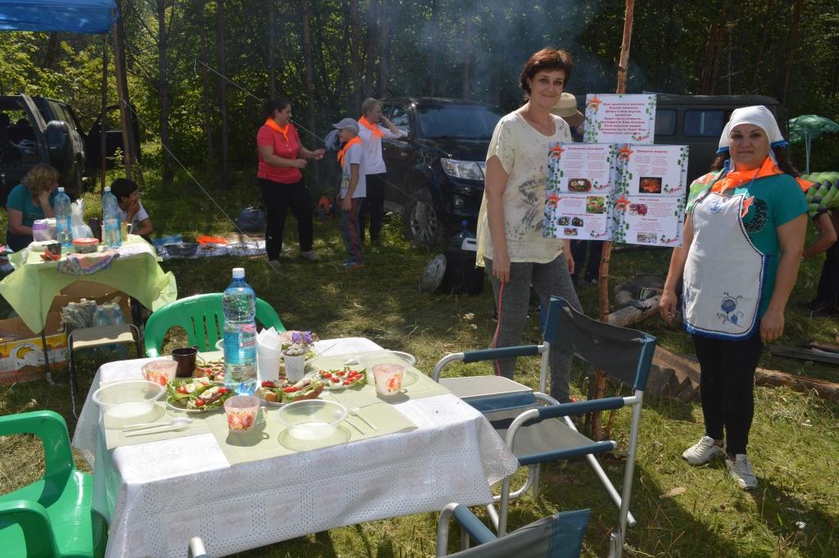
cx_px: 420
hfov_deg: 62.0
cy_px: 279
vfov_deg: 43.5
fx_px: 699
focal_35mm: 30
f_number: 10
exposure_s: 1/200
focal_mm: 20
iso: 100
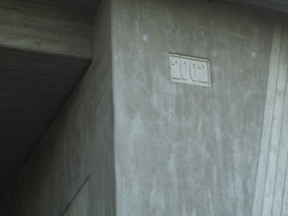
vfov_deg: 13.0
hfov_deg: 17.3
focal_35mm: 114
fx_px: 948
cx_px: 144
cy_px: 108
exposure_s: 1/50
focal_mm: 23.7
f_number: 5.1
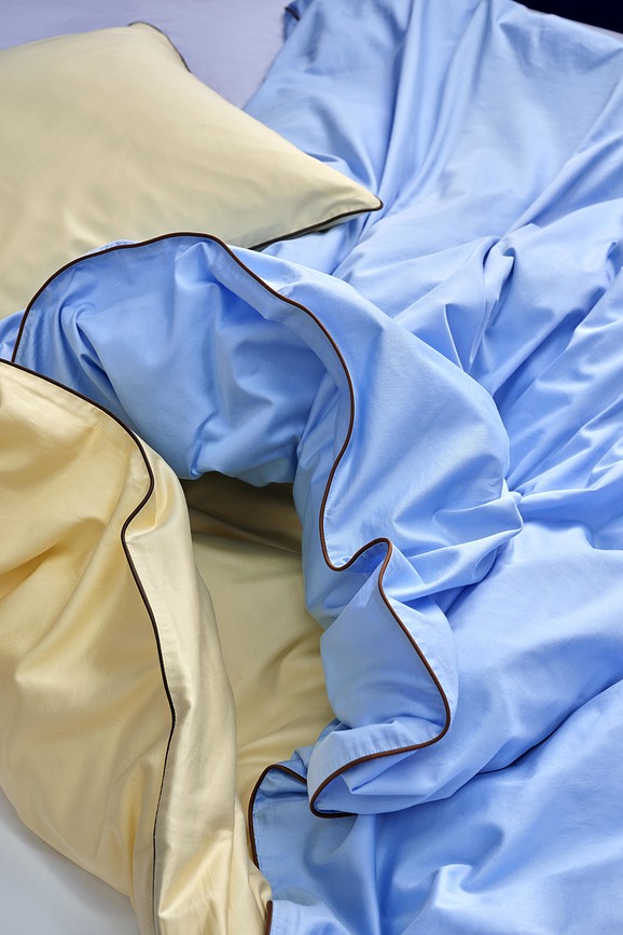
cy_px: 468
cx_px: 312
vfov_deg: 39.6
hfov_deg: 27.0
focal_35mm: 50
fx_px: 1298
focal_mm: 50
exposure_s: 1/30
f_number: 8
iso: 200
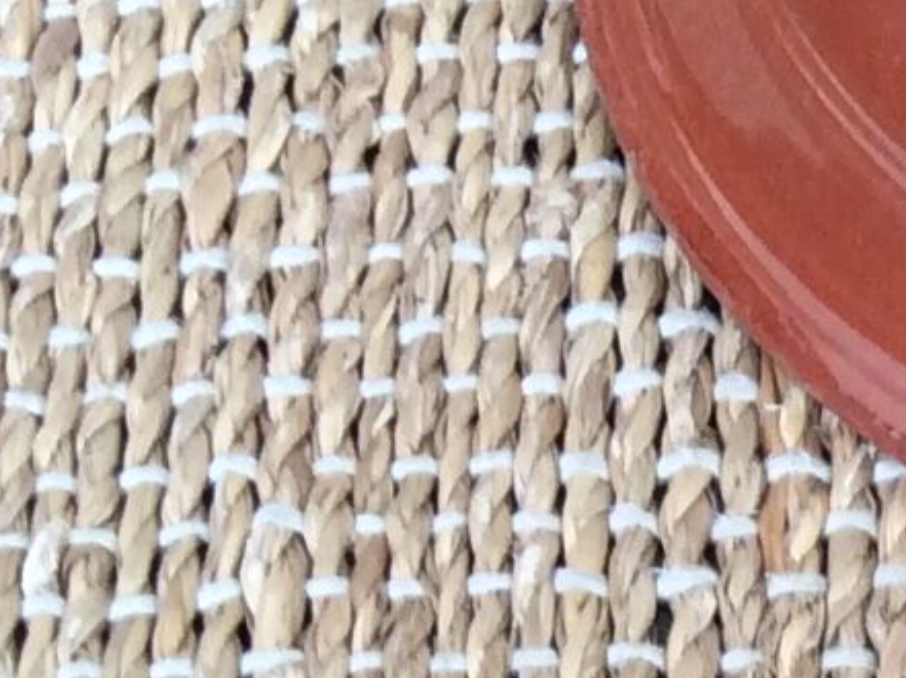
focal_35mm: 188
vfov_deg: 7.7
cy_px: 1099
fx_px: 4916
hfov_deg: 9.8
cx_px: 1849
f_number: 2.4
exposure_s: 1/25
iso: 50
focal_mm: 3.3
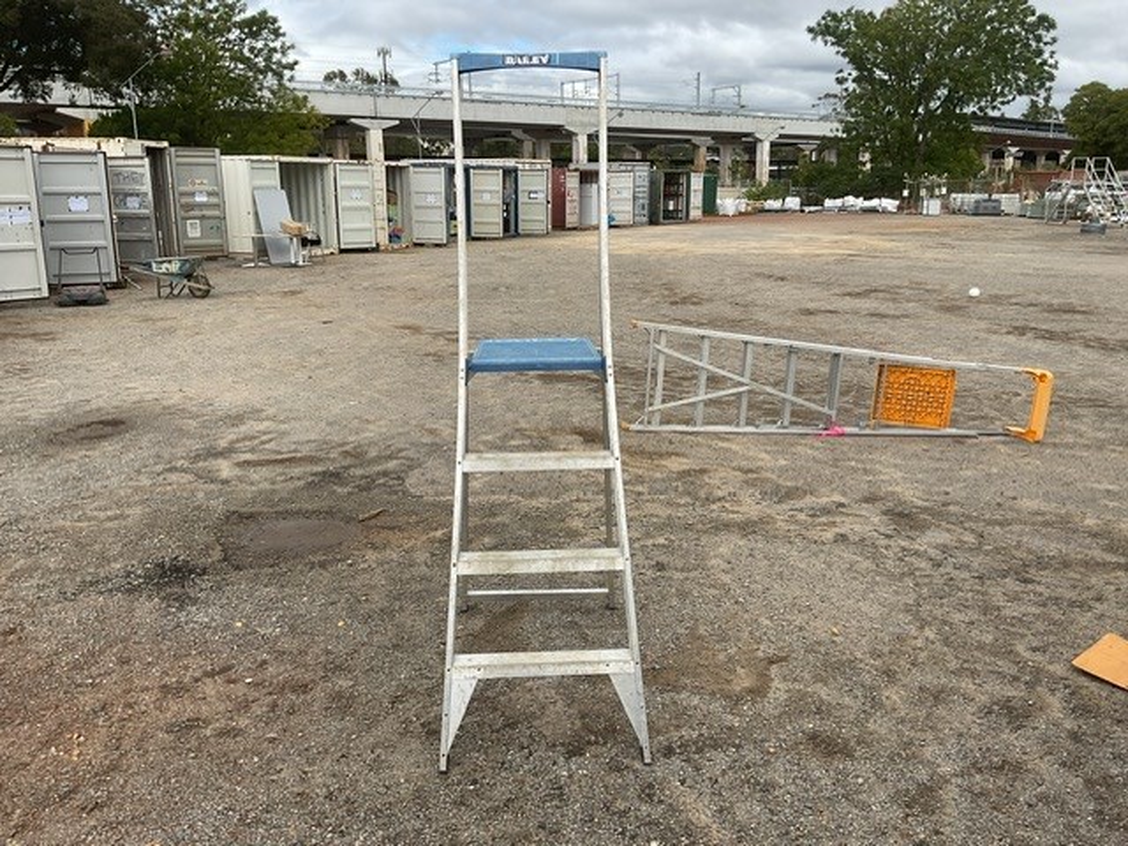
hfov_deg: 61.7
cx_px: 564
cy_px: 423
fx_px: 945
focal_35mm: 29
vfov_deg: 48.2
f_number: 1.8
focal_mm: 3
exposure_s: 1/1730
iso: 16
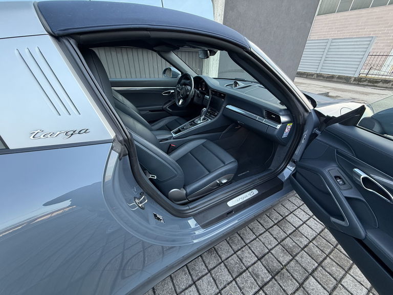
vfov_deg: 85.7
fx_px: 159
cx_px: 196
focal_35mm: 14
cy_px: 148
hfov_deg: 102.1
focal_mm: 2.22
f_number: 2.2
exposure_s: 1/121
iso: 200
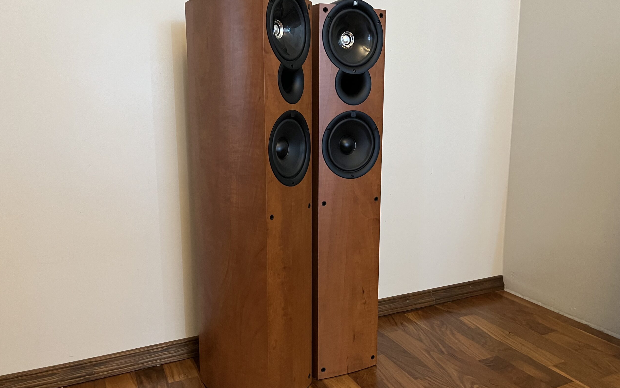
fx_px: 473
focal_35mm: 28
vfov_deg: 44.5
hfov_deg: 66.5
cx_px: 309
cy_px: 196
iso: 500
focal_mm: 5.1
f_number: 1.6
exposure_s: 1/50
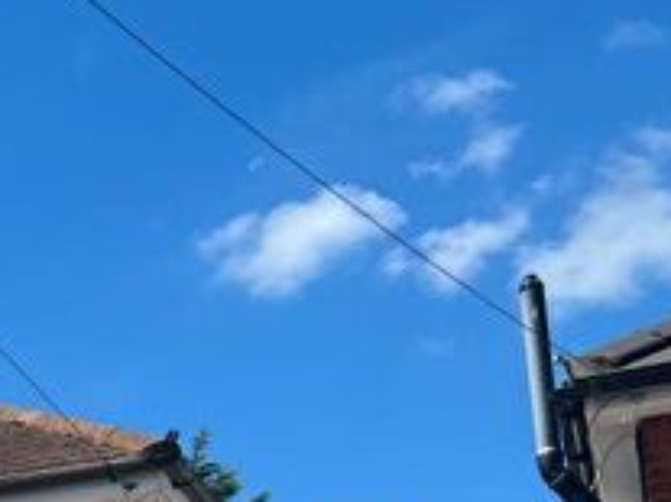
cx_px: -357
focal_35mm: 88
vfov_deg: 15.4
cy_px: 763
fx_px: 1705
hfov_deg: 19.3
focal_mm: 5.7
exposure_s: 1/4630
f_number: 1.5
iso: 50
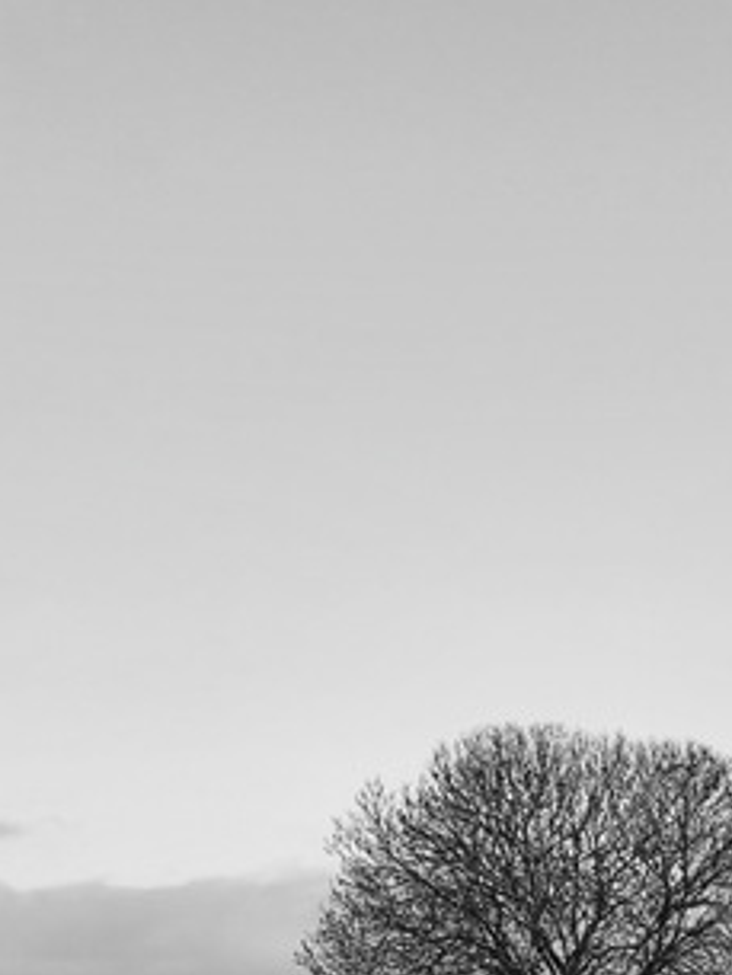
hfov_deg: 6.2
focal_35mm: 241
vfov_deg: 8.2
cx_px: 623
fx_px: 6790
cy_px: 561
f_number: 2.8
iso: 50
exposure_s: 1/2358
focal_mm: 15.66
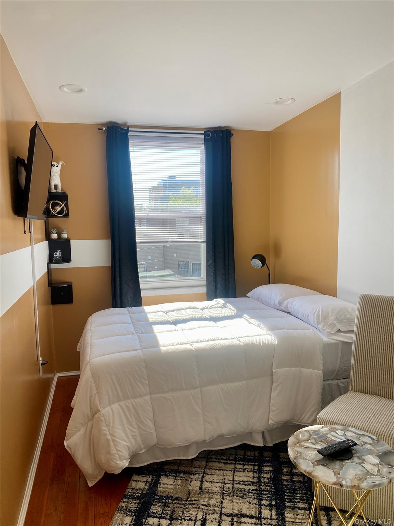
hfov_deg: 53.1
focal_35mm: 26
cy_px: 263
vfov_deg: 67.3
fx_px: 395
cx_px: 197
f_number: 1.8
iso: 32
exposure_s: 1/317
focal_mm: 4.25
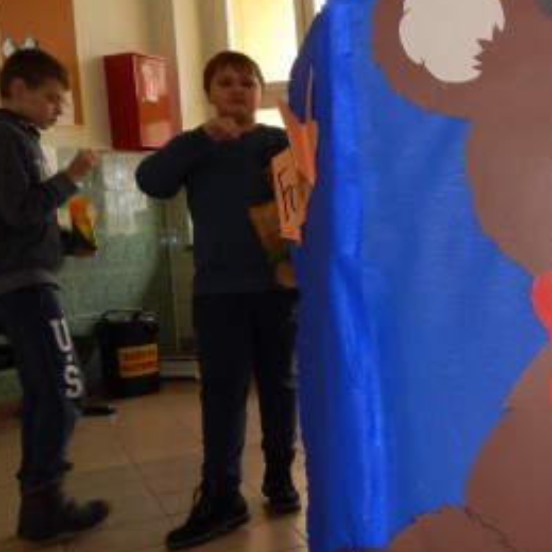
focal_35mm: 51
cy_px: 295
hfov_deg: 30.6
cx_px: 575
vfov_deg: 33.4
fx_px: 920
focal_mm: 4.5
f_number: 3.1
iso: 200
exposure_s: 1/30
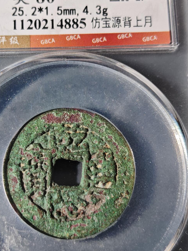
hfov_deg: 20.6
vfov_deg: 27.4
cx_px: 58
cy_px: 116
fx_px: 514
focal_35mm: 71
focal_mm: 5.85
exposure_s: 1/100
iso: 50
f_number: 1.63
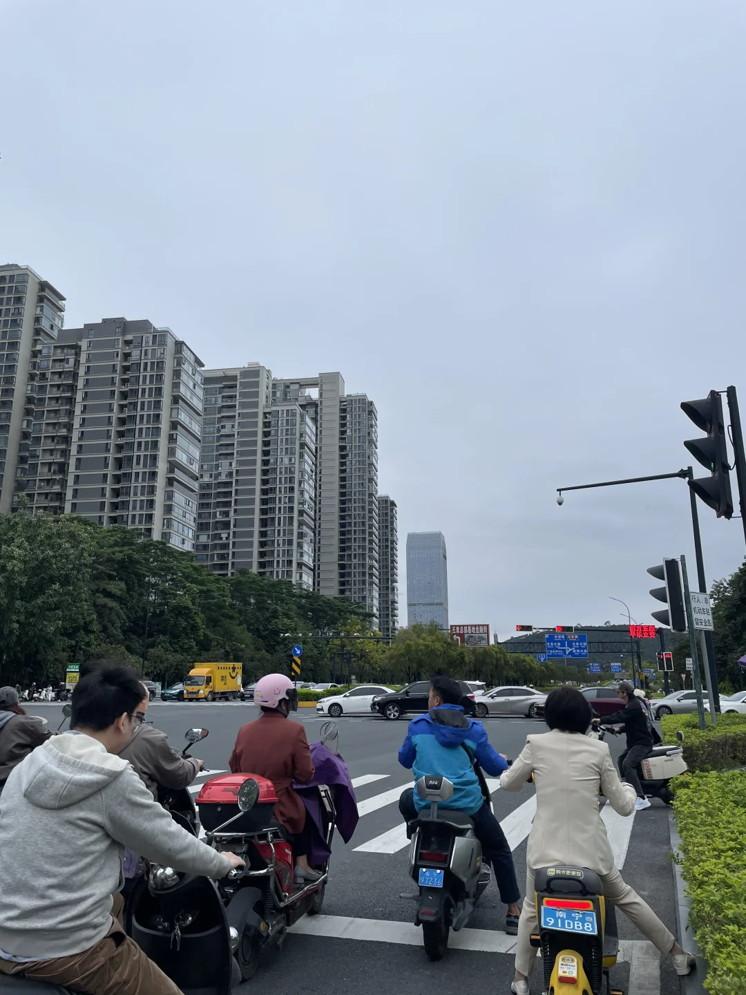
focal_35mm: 26
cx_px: 373
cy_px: 498
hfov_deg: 53.1
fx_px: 747
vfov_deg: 67.3
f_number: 1.6
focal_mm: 4.2
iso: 32
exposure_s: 1/947
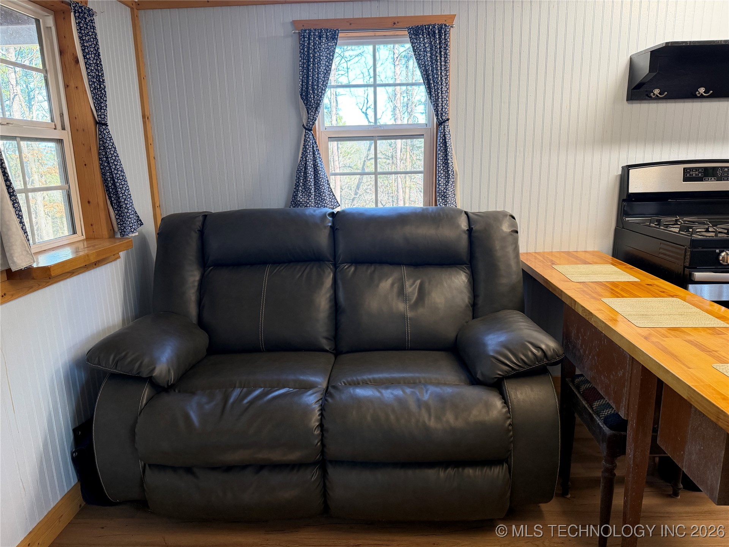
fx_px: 505
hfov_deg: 71.6
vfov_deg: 56.8
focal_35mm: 24
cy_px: 274
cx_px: 364
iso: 250
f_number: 1.78
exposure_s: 1/120
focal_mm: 6.76
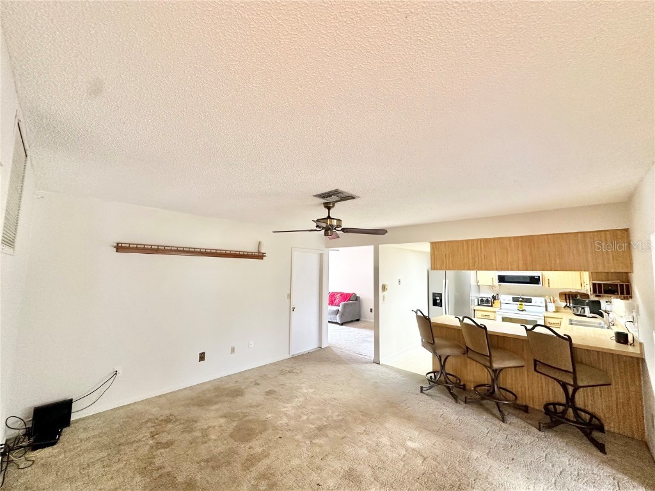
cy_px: 246
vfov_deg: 85.7
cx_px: 328
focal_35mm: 14
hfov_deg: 102.1
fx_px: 265
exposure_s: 1/60
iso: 250
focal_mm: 2.22
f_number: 2.2
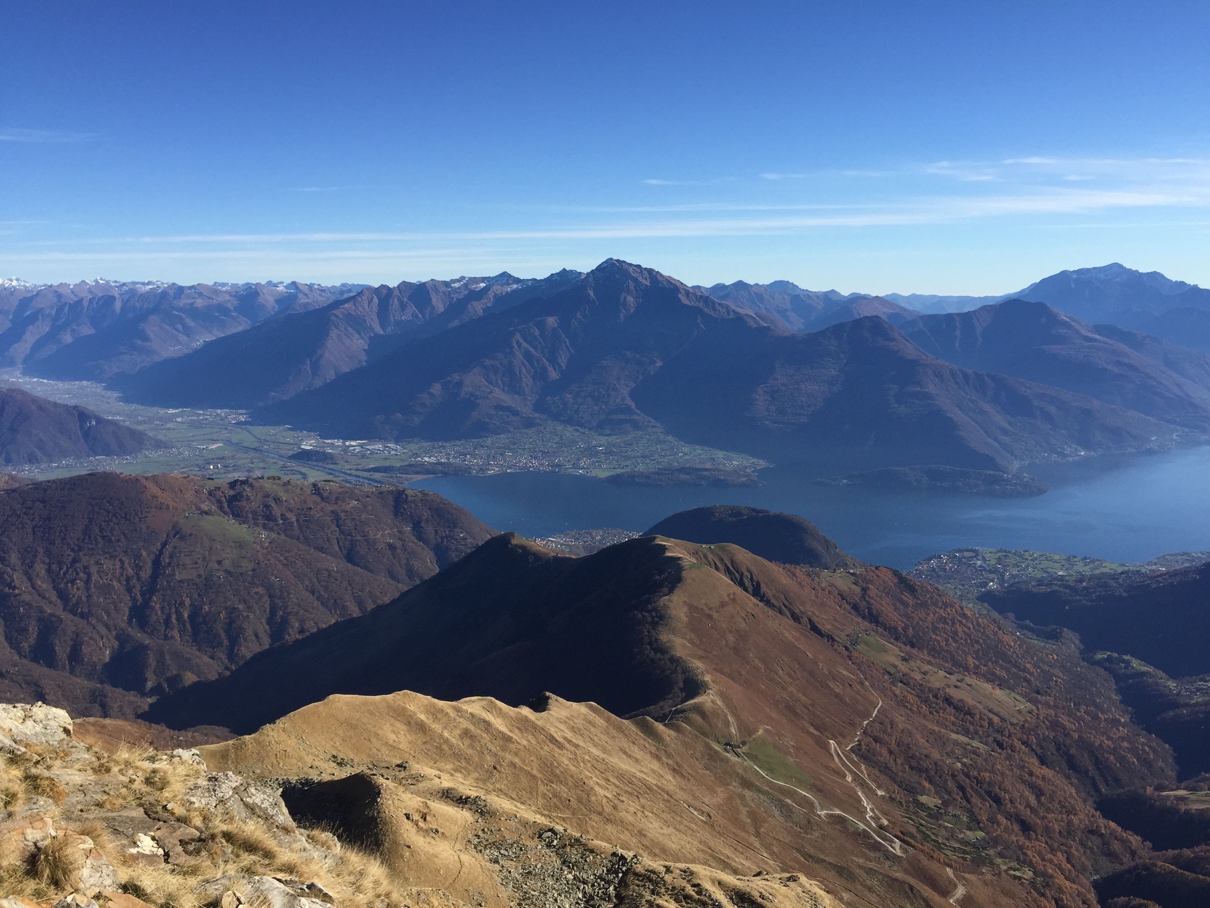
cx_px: 605
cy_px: 454
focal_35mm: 29
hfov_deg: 61.7
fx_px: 1014
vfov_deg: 48.2
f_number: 2.2
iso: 32
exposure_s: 1/2083
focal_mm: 4.15
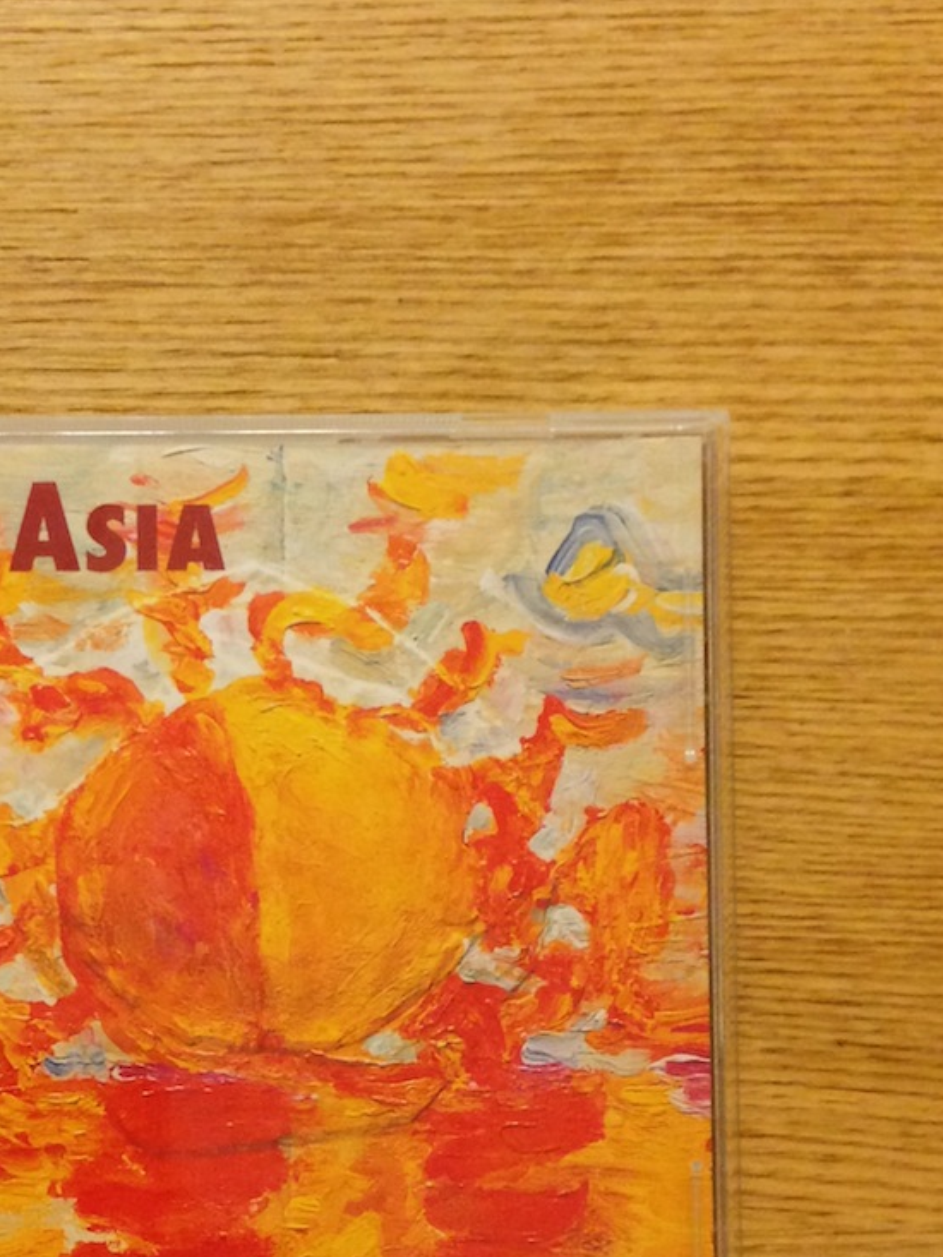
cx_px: 93
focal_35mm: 72
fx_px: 2614
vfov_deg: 26.7
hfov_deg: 20.0
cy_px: 953
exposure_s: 1/20
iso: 320
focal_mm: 4.13
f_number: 2.4
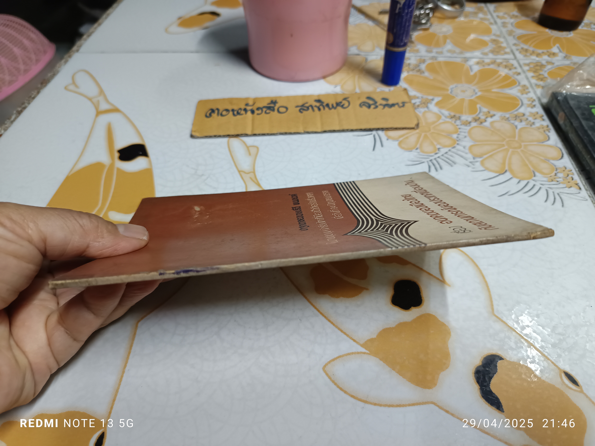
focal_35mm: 24
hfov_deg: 71.6
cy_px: 223
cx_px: 298
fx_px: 413
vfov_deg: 56.8
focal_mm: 5.31
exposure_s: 1/25
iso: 1042
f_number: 1.7
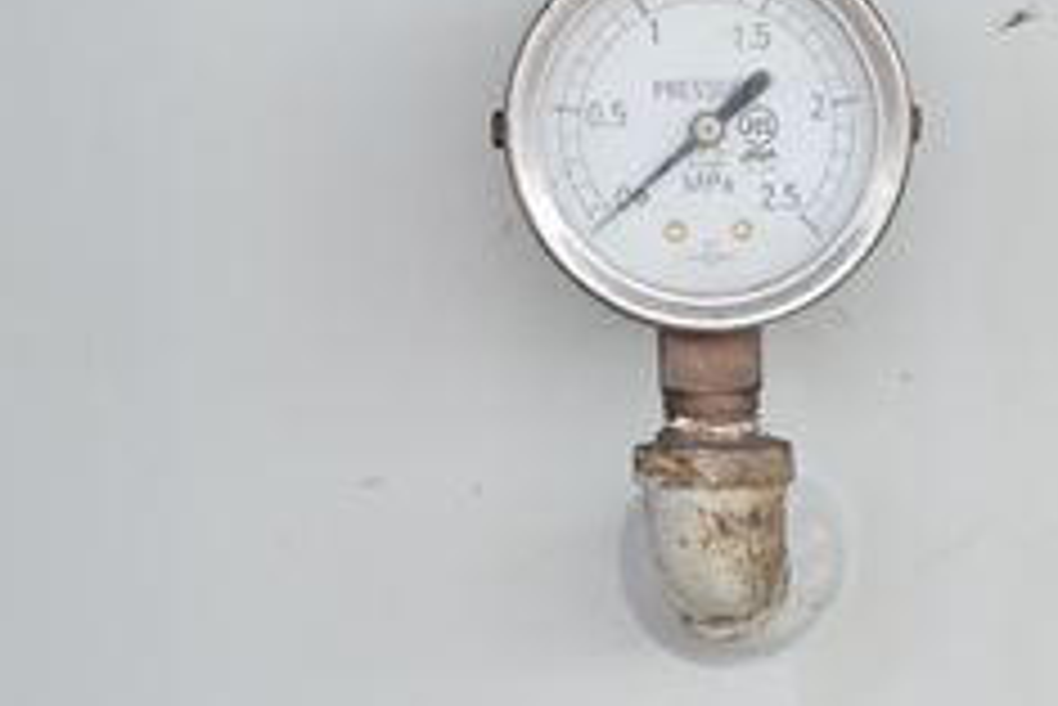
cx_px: 743
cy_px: 256
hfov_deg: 7.5
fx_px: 8087
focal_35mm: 275
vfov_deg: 5.0
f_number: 6.3
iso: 1250
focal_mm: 86
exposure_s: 1/1000
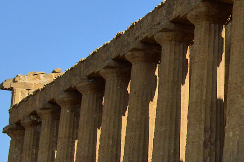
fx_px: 935
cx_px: 418
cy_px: 19
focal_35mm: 138
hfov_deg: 13.5
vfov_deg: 9.9
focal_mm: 23
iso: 400
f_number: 5.6
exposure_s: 1/2500
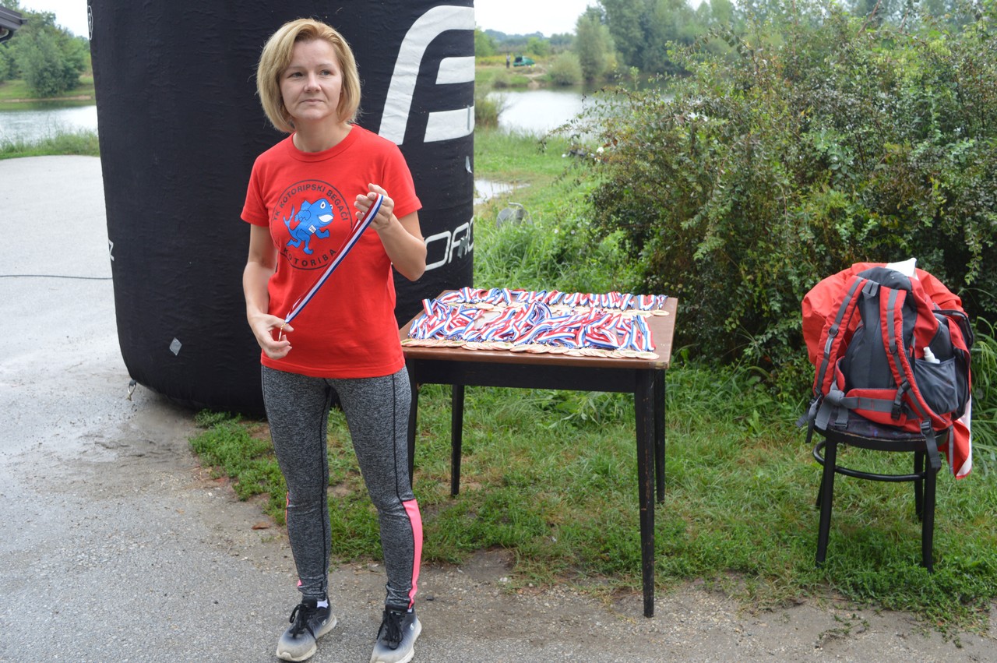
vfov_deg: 35.4
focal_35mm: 38
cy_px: 332
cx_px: 498
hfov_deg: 51.3
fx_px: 1038
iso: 200
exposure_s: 1/125
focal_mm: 25
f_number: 5.6
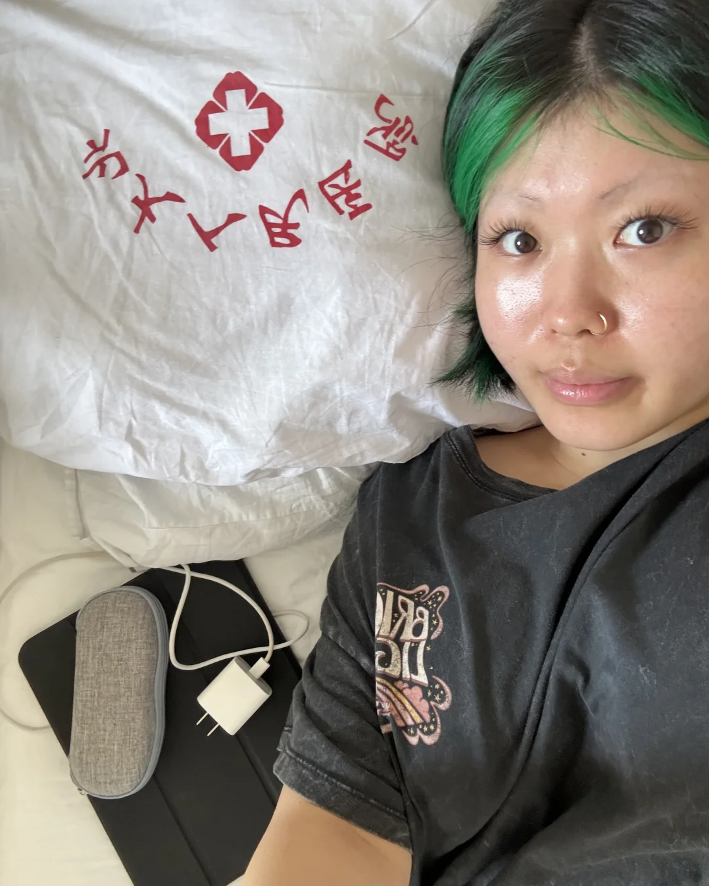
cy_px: 445
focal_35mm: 24
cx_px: 354
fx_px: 629
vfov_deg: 70.3
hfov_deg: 58.8
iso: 500
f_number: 1.9
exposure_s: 1/30
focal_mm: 2.69
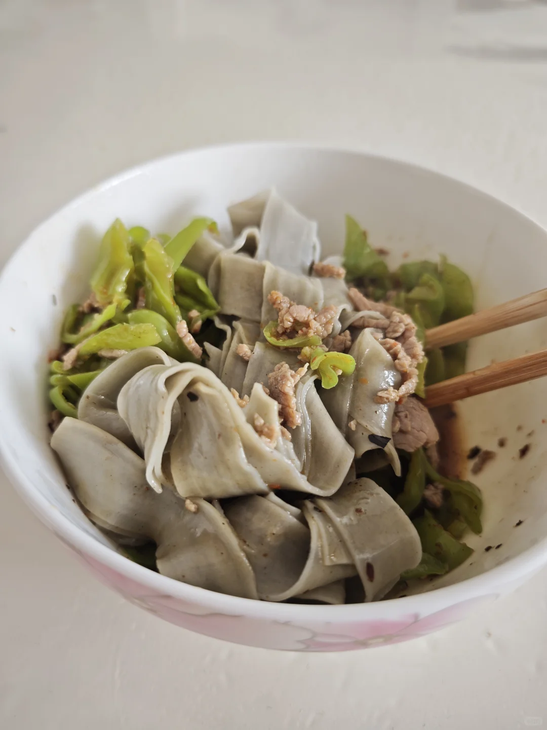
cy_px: 365
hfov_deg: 58.9
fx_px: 485
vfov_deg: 73.9
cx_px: 274
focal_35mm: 23
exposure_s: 1/54
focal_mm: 6.55
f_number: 1.62
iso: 200
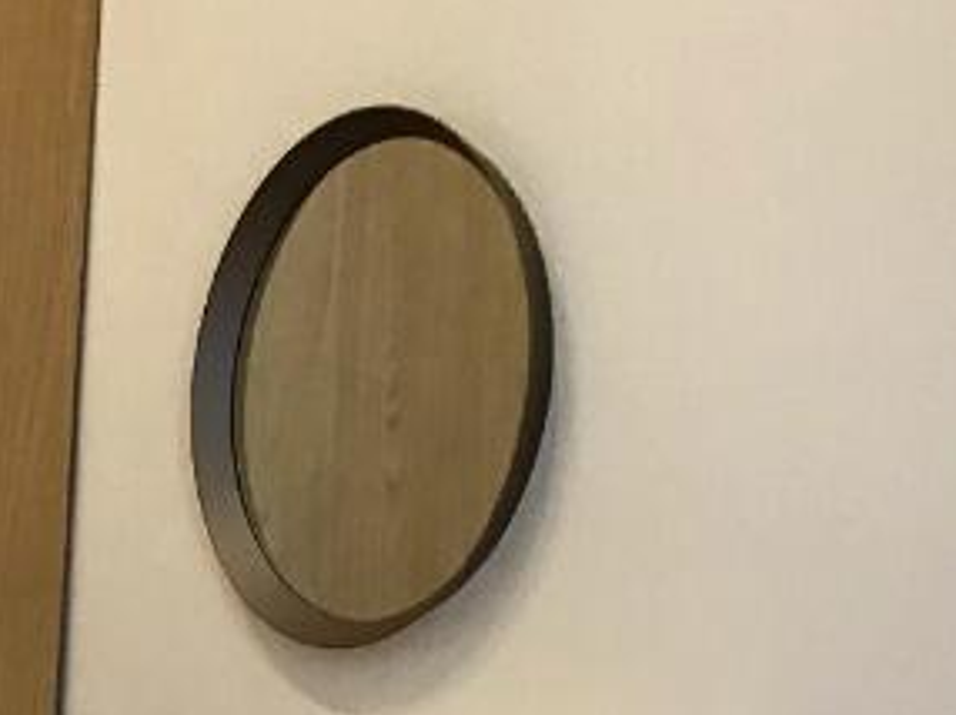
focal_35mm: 111
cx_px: -555
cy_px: 946
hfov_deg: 16.0
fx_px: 3063
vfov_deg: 12.9
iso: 32
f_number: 2.4
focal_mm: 3.3
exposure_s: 1/33
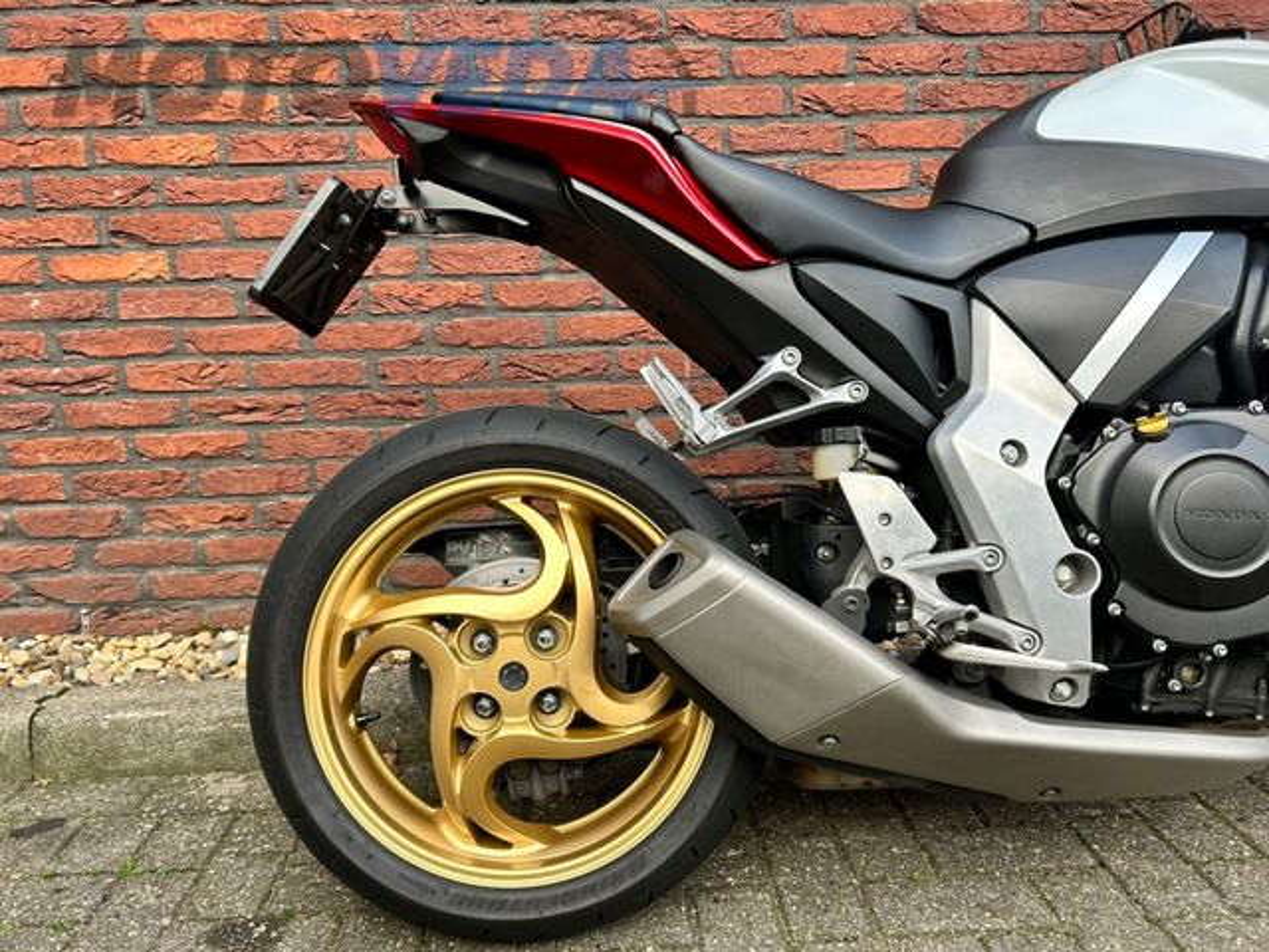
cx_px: 634
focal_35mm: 26
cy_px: 476
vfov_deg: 53.1
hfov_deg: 67.3
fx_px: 953
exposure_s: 1/130
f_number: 1.5
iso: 40
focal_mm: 5.7
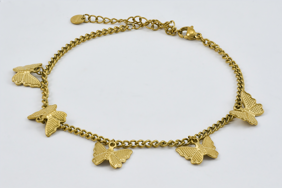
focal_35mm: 157
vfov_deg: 8.7
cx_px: 141
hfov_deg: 13.1
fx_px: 1229
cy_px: 94
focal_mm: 105
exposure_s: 1/100
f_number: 8
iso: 250
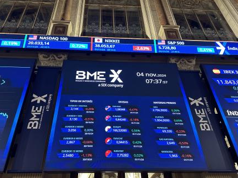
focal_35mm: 28
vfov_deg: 49.7
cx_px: 111
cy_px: 93
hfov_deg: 63.4
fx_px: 192
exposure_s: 1/60
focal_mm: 6.86
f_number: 1.78
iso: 400
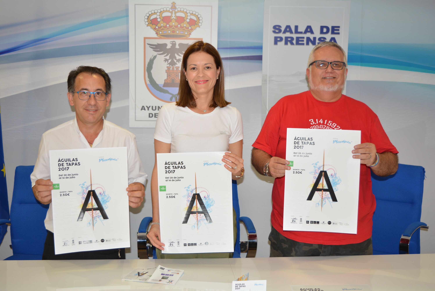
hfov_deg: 43.6
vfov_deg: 29.9
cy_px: 146
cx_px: 218
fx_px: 544
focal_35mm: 45
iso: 400
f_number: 4.2
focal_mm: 30
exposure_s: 1/60
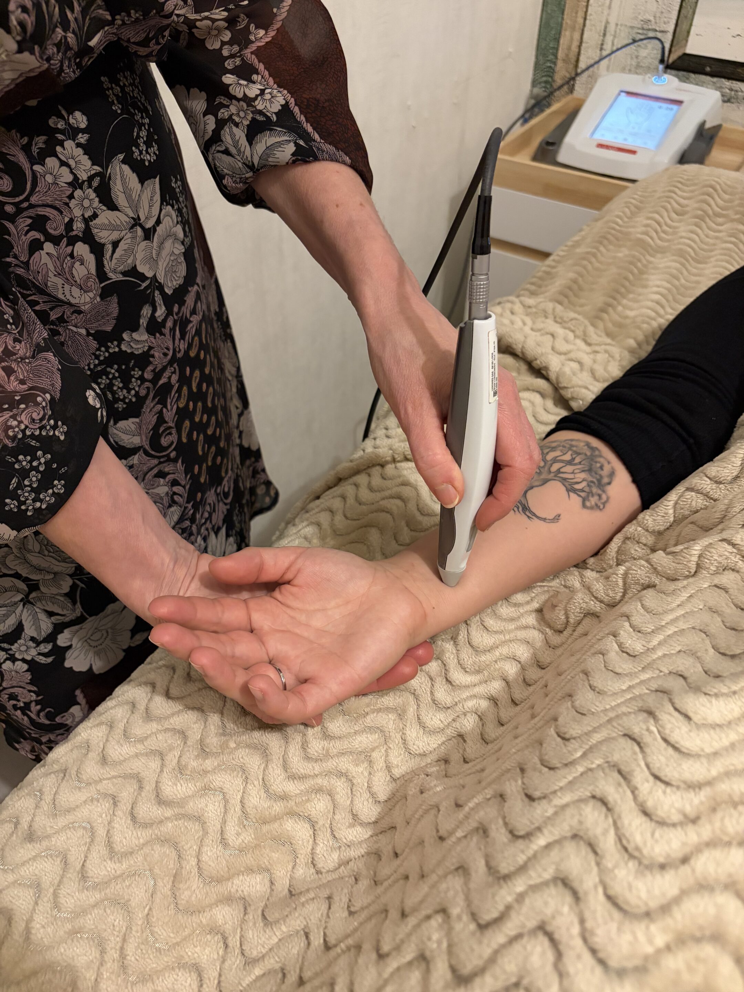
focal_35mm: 26
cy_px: 496
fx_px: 745
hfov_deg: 53.1
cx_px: 372
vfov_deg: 67.3
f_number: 1.6
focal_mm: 5.96
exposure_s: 1/33
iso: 500
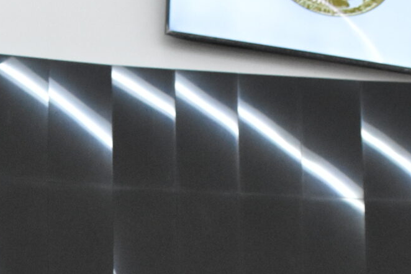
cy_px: 527
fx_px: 1324
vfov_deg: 10.9
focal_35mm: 116
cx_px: 71
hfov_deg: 17.5
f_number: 5.6
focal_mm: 20
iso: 3200
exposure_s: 1/60
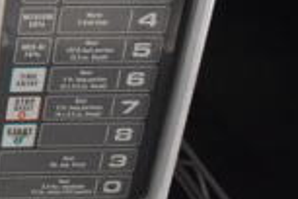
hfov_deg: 15.4
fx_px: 894
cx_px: -284
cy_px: -39
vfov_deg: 12.4
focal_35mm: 108
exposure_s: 1/30
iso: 2800
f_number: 3.5
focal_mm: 18
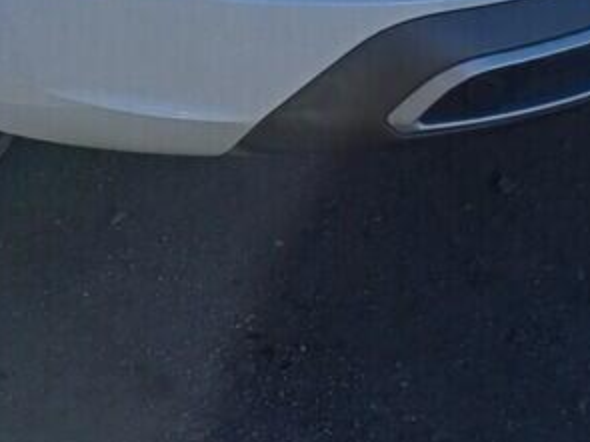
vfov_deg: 10.6
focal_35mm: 122
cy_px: -576
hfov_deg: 15.7
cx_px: -52
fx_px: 2079
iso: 50
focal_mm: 4.65
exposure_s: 1/1095
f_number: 1.8
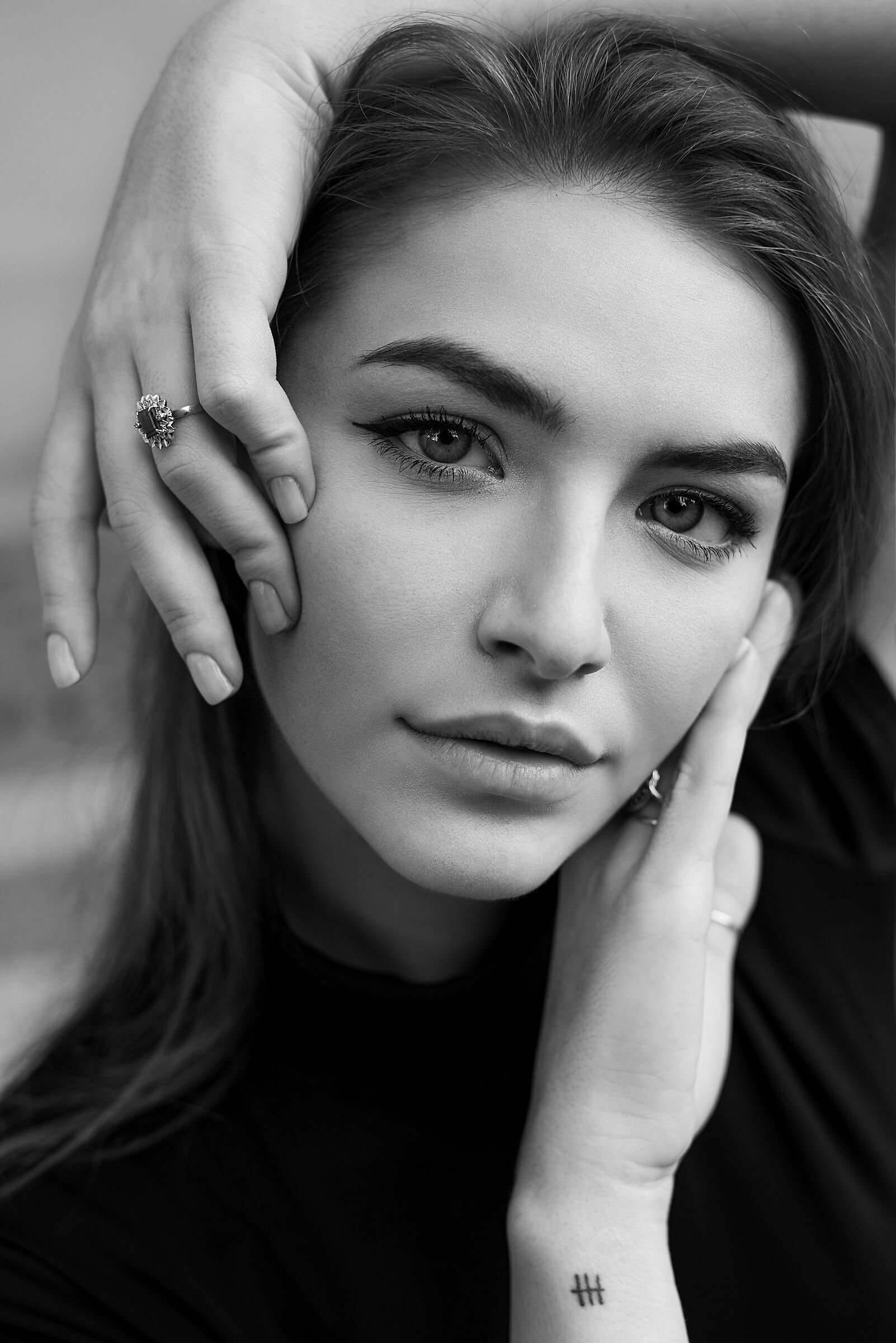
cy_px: 672
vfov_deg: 39.6
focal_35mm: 50
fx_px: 1865
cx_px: 448
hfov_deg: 27.0
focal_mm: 50
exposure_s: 1/200
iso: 160
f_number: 3.2
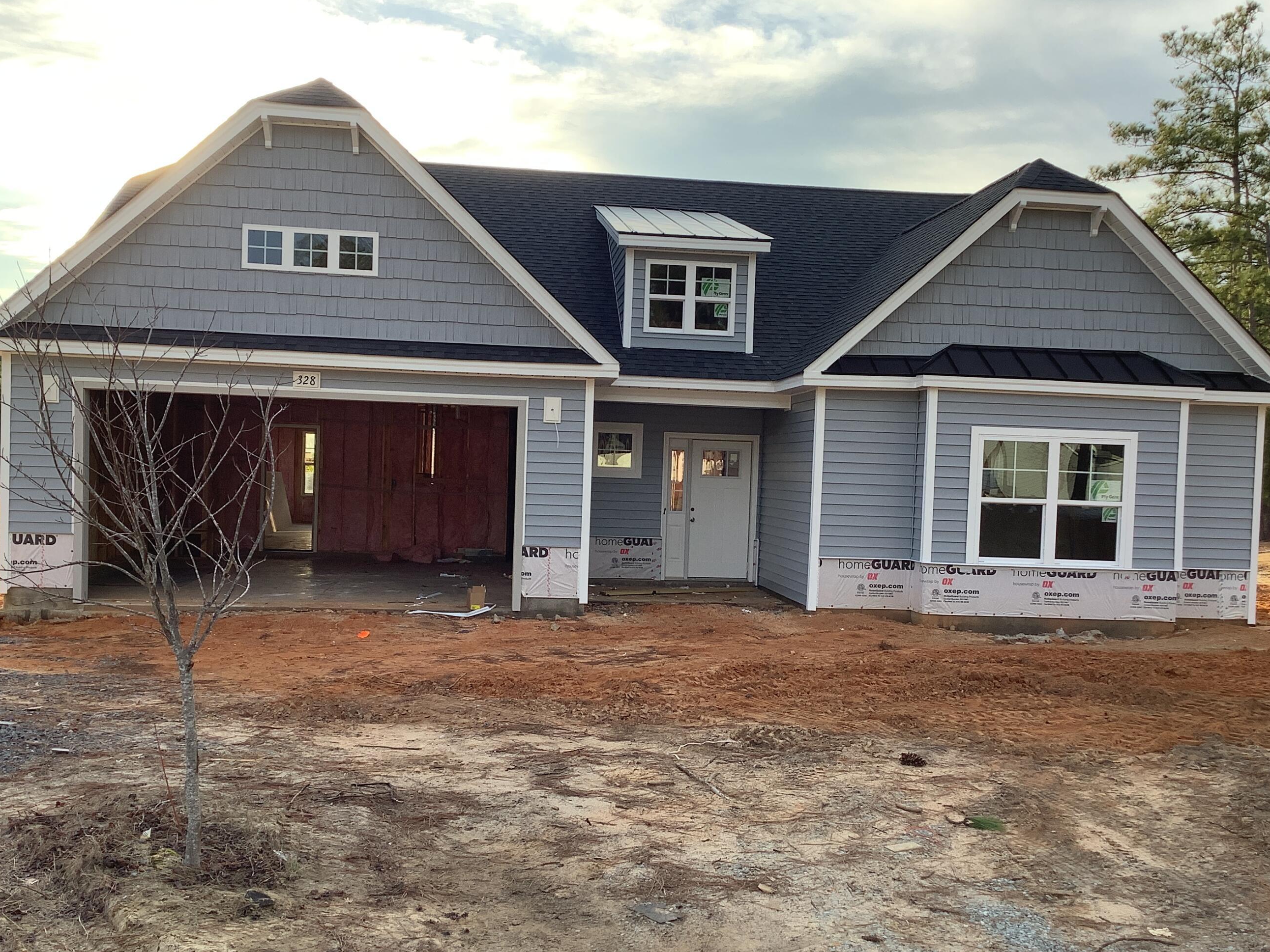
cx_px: 649
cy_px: 510
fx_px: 1321
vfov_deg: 39.6
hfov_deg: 51.3
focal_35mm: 36
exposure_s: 1/239
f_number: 2.4
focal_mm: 3.3
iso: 25
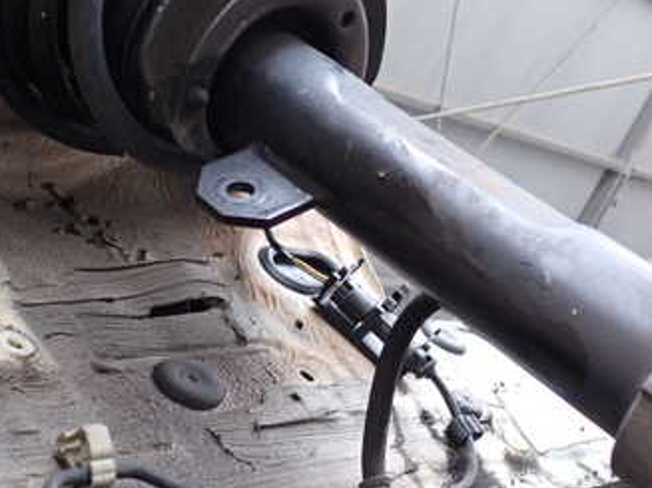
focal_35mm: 55
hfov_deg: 34.9
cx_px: 321
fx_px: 1036
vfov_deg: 26.5
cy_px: 205
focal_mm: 5.4
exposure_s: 1/125
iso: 320
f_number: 2.3
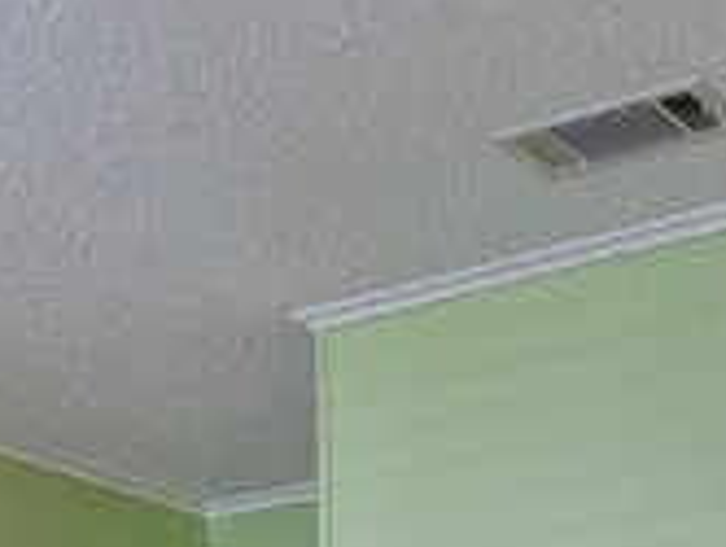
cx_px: 446
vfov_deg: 11.8
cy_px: 1562
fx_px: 1680
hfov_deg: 24.3
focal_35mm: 80
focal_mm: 2.2
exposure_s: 1/30
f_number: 2.2
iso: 320
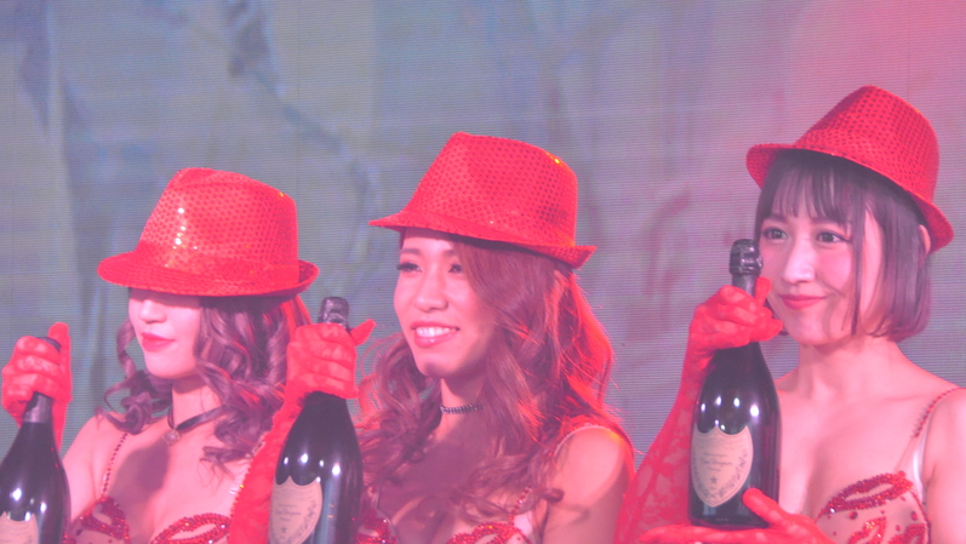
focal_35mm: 266
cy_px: 276
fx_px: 6807
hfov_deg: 8.1
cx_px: 519
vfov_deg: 4.6
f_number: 5.6
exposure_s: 1/90
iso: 1600
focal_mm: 135
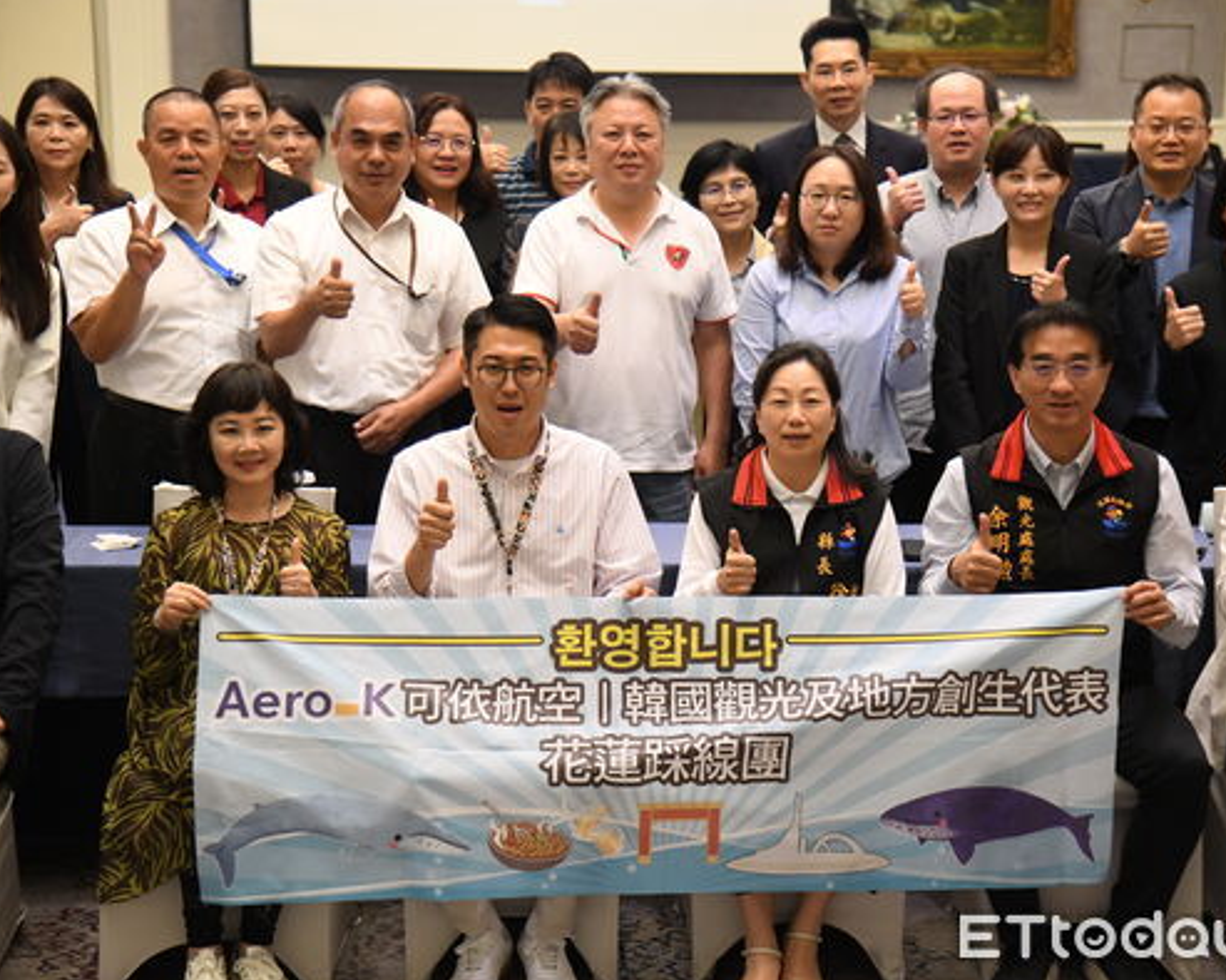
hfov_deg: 23.9
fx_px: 2902
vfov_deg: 19.2
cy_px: 490
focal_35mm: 80
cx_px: 666
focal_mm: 70
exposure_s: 1/250
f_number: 4
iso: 5000
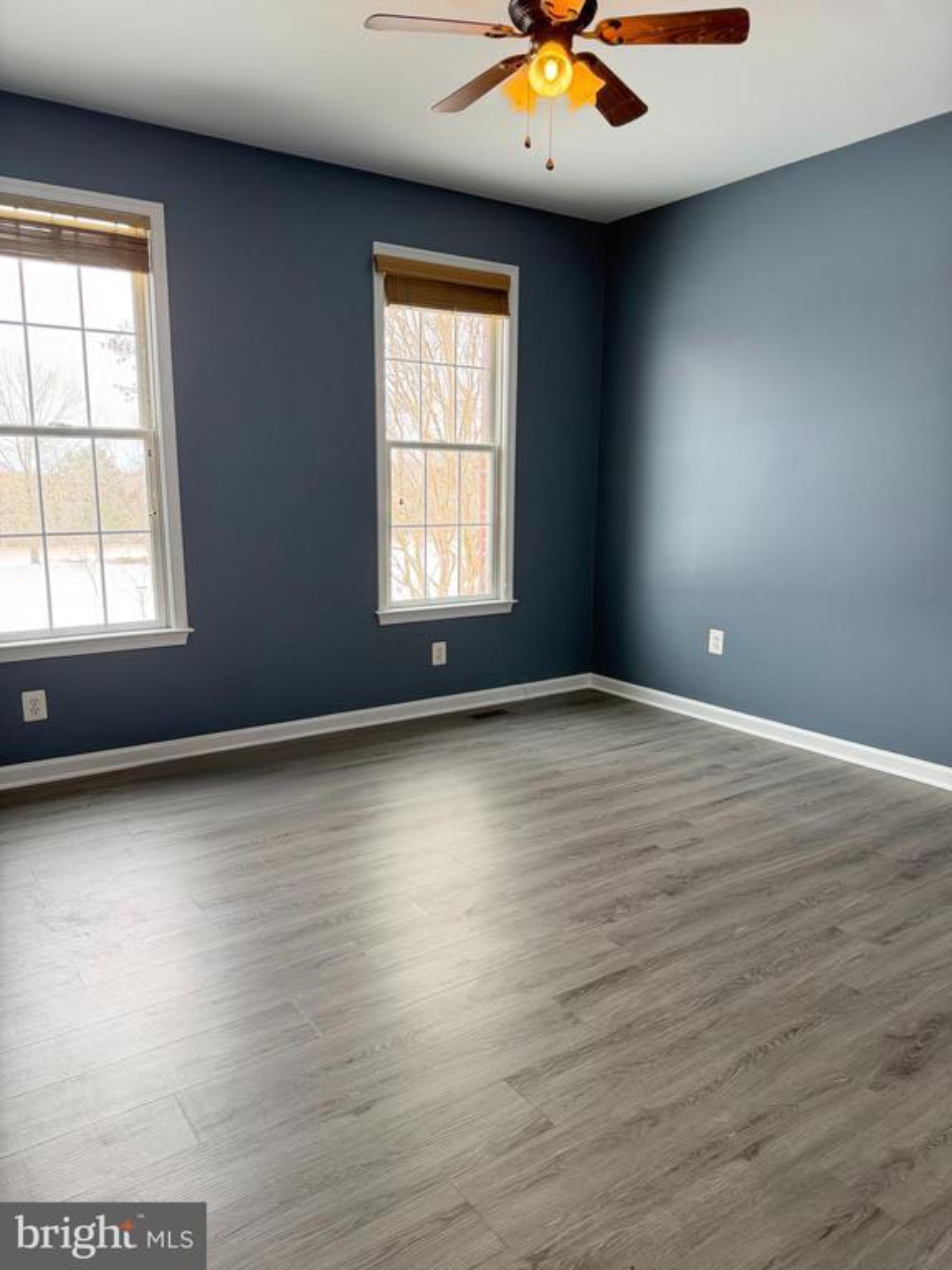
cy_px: 635
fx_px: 880
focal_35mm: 24
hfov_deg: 56.8
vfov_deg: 71.6
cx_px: 476
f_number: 1.78
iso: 250
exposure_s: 1/60
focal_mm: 6.76
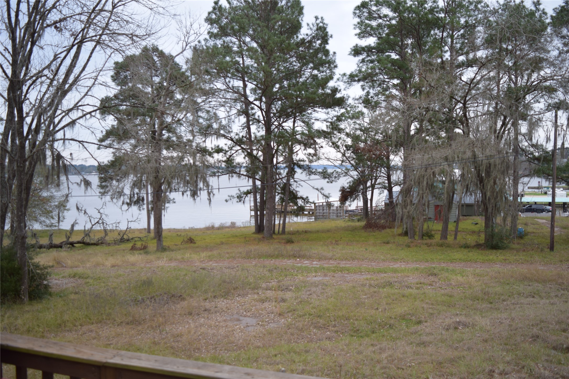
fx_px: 498
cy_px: 190
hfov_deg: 59.5
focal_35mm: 32
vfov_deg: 41.7
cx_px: 284
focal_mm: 21
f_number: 3.8
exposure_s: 1/320
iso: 200
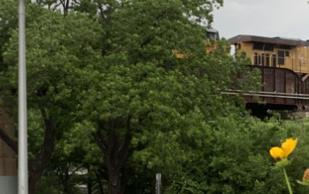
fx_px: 1112
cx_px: 171
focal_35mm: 132
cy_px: 187
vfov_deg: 9.9
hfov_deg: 15.8
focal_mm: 4
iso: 25
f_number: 1.8
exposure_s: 1/148
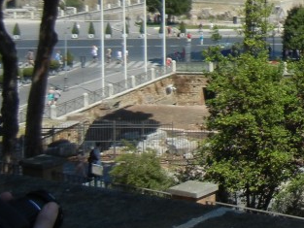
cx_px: 483
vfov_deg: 14.5
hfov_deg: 17.6
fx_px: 861
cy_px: -64
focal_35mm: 98
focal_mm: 5.4
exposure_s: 1/343
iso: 160
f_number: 7
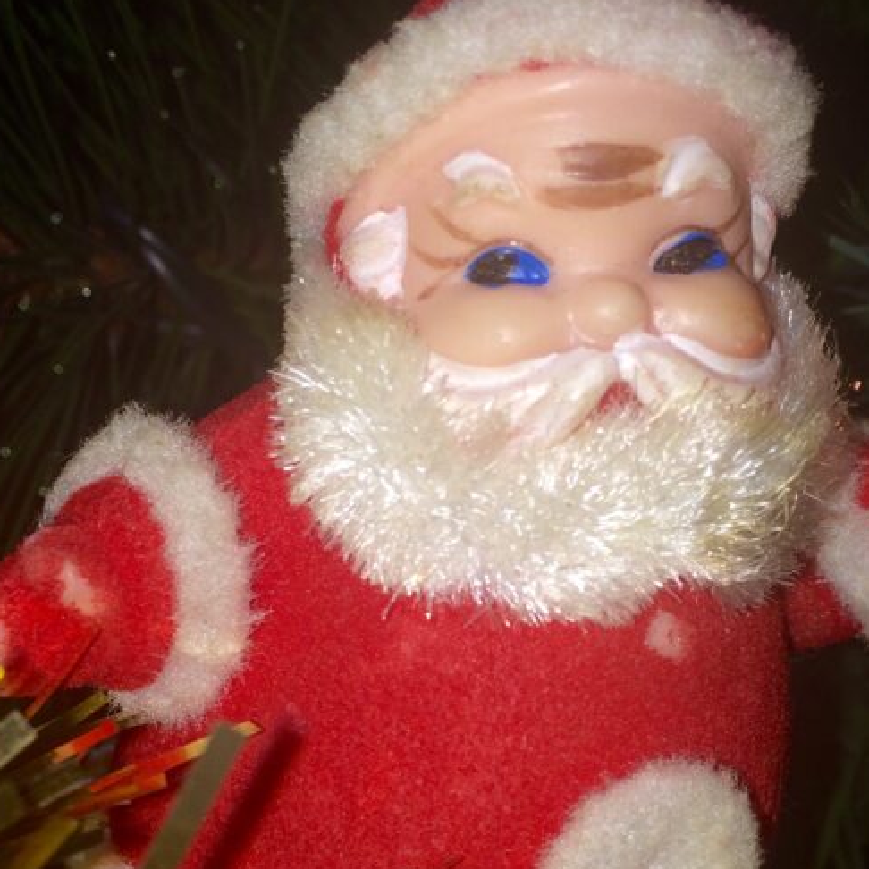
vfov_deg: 31.4
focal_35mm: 54
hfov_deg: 31.5
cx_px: 520
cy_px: 561
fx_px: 1534
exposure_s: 1/387
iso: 32
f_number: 2.2
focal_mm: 4.15
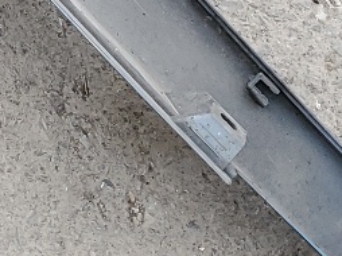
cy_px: -298
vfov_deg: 8.5
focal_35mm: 164
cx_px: -184
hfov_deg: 11.5
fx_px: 1619
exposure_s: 1/323
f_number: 1.5
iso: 50
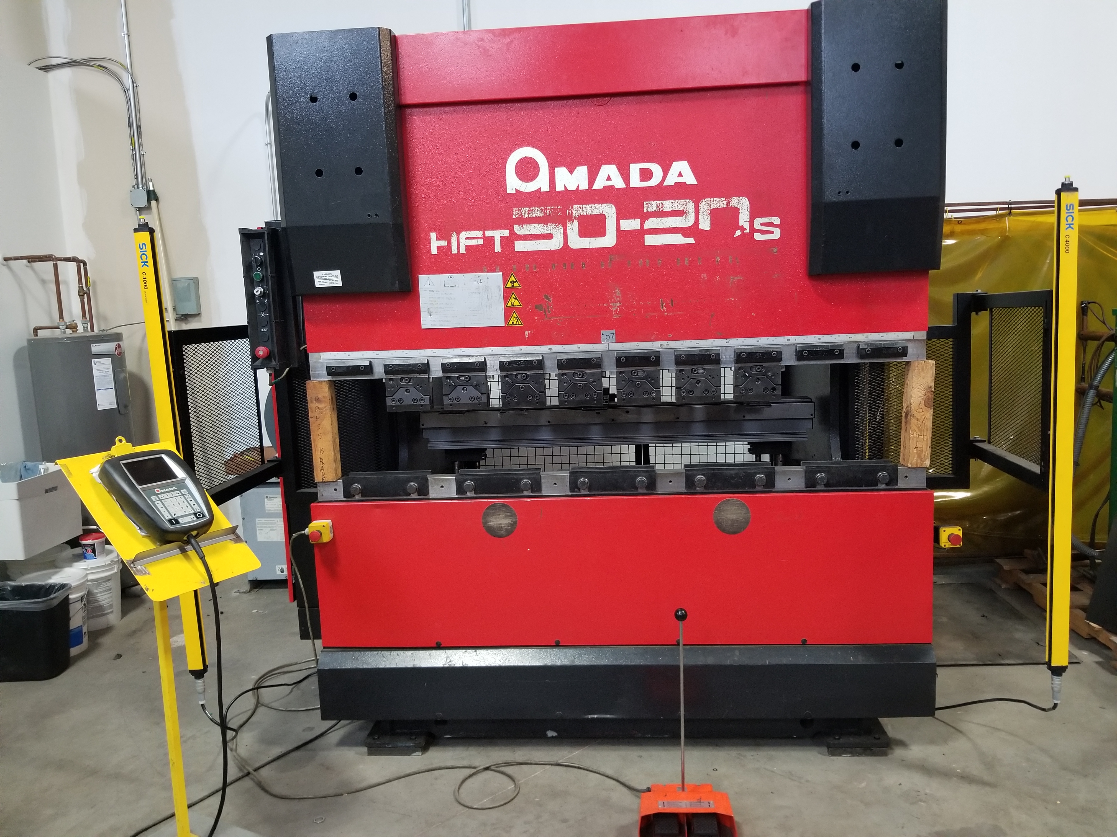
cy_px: 418
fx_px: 839
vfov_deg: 53.1
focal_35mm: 26
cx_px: 558
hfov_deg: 67.3
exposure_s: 1/30
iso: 250
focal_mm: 4.3
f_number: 1.7
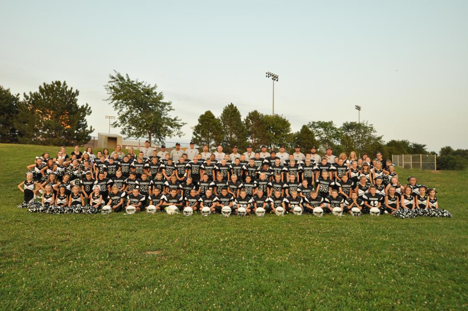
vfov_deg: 56.0
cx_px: 234
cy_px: 156
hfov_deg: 77.4
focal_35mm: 22
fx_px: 292
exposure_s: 1/640
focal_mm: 15
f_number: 5
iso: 800
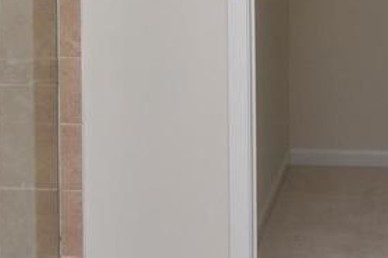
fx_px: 1002
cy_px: -62
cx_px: 204
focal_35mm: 93
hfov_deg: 21.9
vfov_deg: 14.2
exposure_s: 1/160
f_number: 13
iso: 800
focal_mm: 12
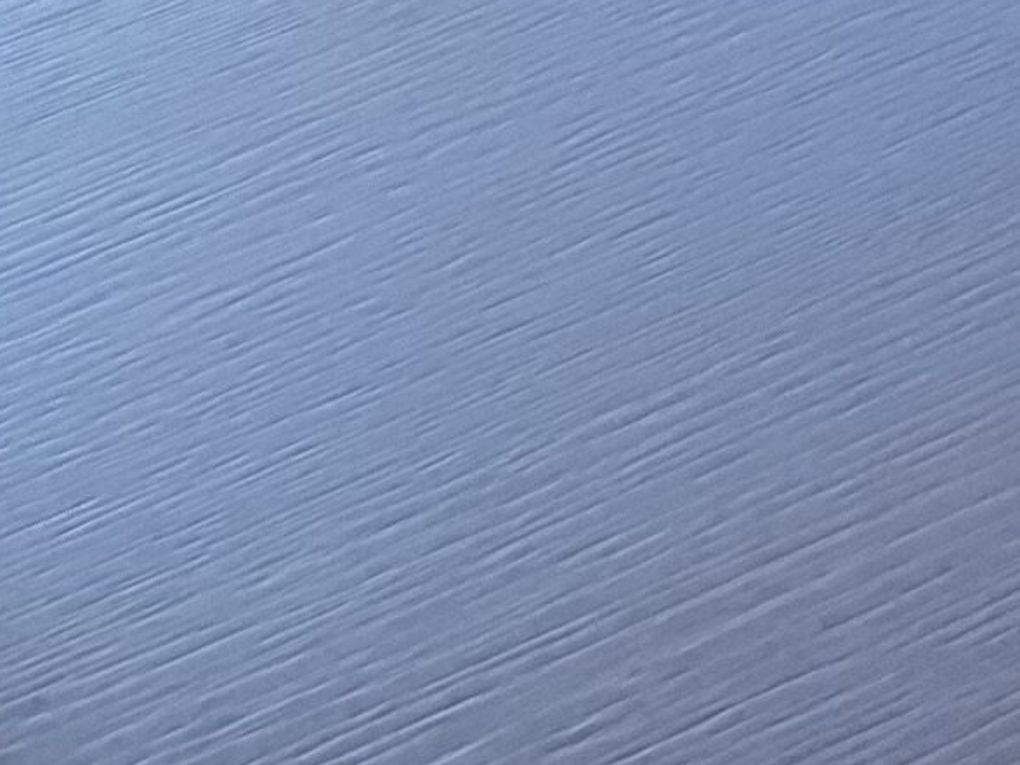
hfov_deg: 8.9
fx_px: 5864
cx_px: 2505
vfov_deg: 6.7
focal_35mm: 199
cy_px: -1533
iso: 64
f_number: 1.8
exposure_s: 1/60
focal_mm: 3
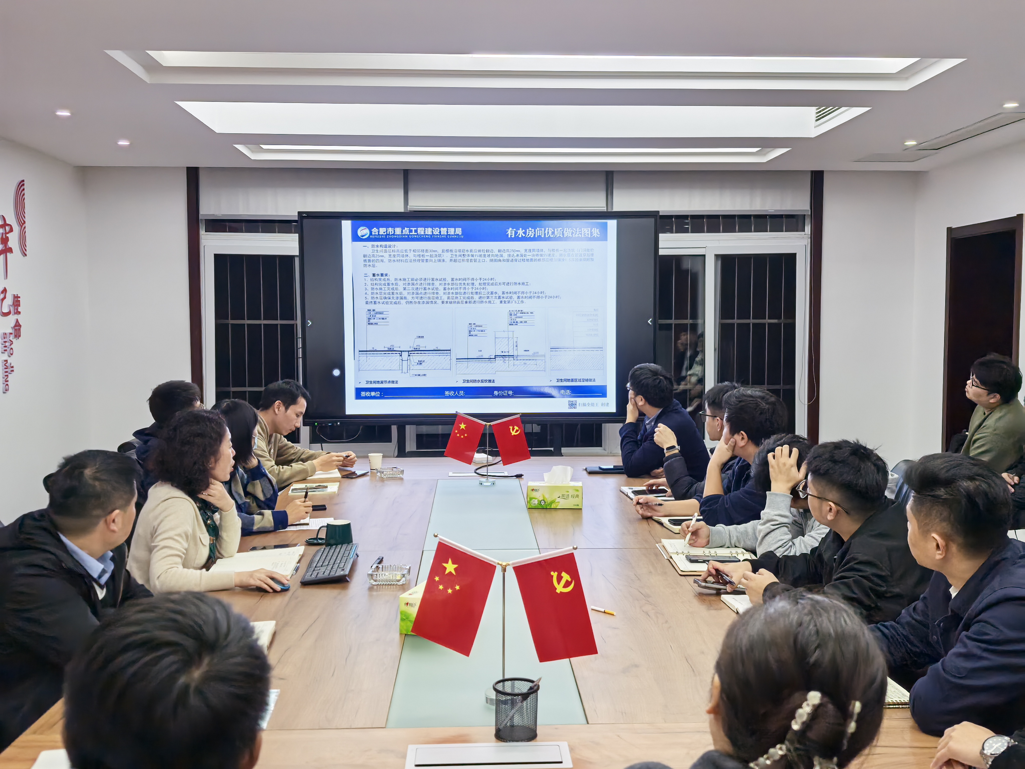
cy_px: 384
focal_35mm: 36
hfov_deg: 51.4
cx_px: 512
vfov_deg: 39.7
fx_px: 1066
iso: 50
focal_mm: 6.98
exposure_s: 1/112
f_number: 1.4
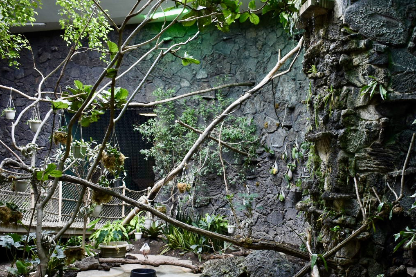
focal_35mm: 43
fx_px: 497
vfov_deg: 30.9
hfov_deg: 45.3
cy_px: 191
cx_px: 241
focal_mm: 18
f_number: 3.5
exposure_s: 1/160
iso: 800
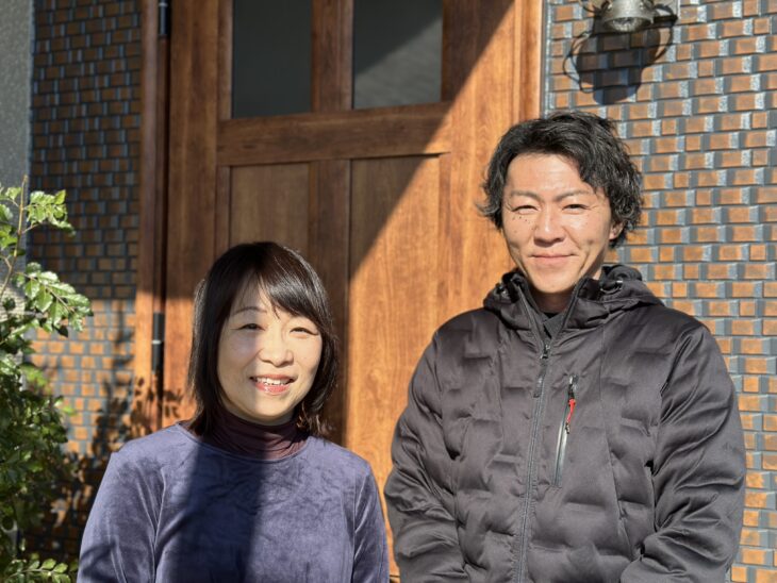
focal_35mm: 48
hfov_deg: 39.6
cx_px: 388
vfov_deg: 30.3
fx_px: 1078
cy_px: 292
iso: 100
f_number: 1.78
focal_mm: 6.86
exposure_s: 1/5263
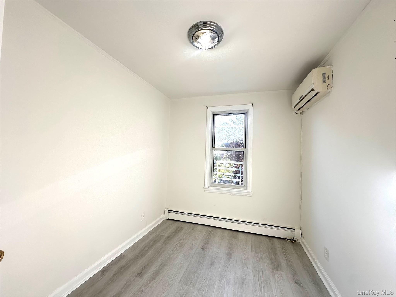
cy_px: 148
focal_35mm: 14
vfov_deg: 85.7
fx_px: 160
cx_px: 198
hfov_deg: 102.1
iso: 40
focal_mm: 2.22
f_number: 2.2
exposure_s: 1/194
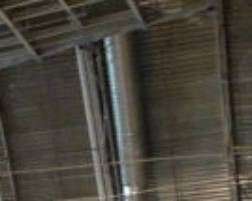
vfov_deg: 9.4
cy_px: 530
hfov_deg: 10.5
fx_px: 1043
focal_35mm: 140
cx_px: -459
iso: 800
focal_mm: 4.1
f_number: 3.5
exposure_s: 1/20
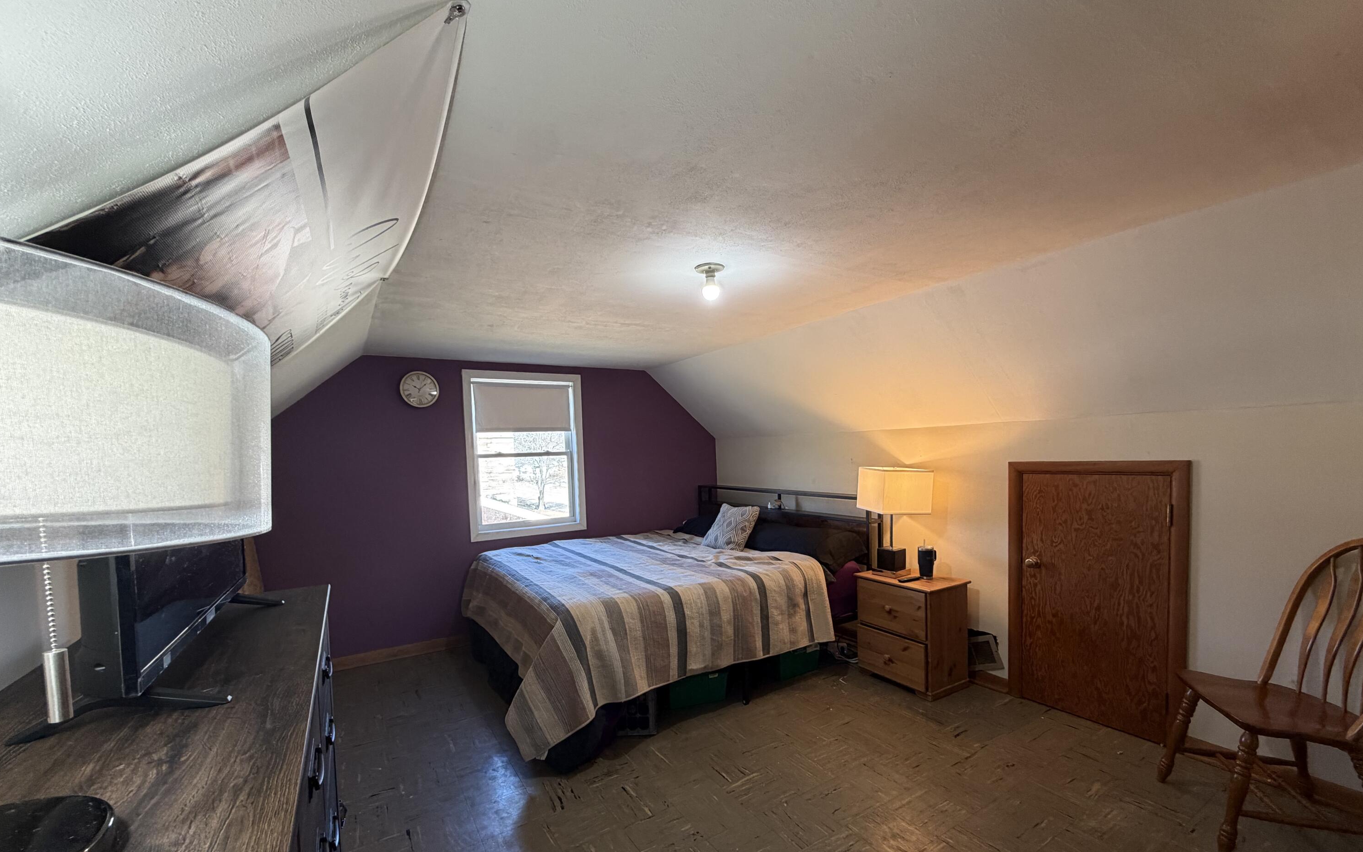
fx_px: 557
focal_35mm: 15
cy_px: 485
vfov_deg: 74.4
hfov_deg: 101.5
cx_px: 684
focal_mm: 2.22
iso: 200
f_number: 2.2
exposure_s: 1/60
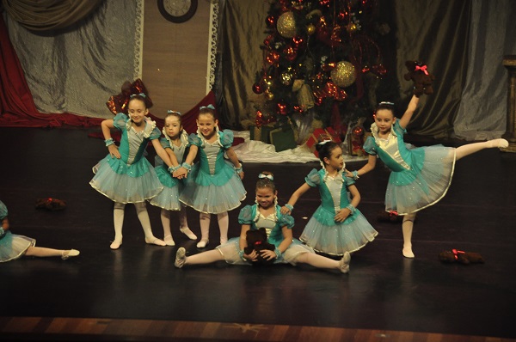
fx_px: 2576
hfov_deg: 11.4
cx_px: 258
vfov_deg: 7.6
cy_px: 171
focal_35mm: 180
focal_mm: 120
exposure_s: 1/80
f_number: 5.6
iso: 1400
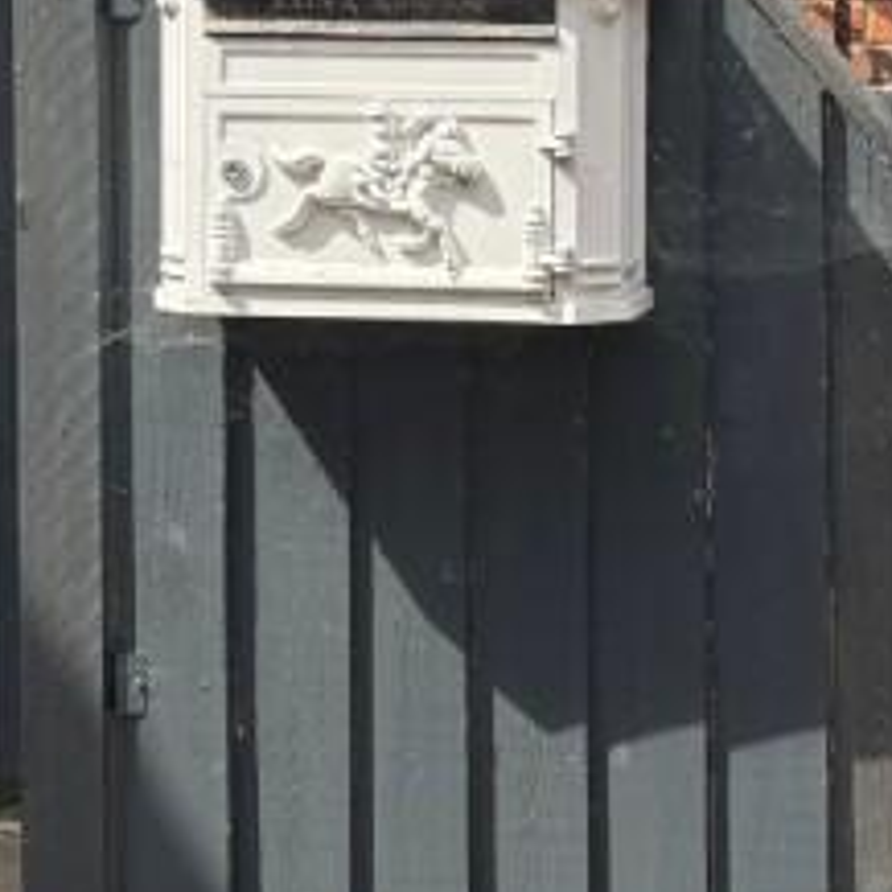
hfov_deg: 17.2
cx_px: 719
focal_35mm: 100
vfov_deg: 17.3
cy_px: 226
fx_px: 2915
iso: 80
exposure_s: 1/2331
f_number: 1.78
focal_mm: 6.76
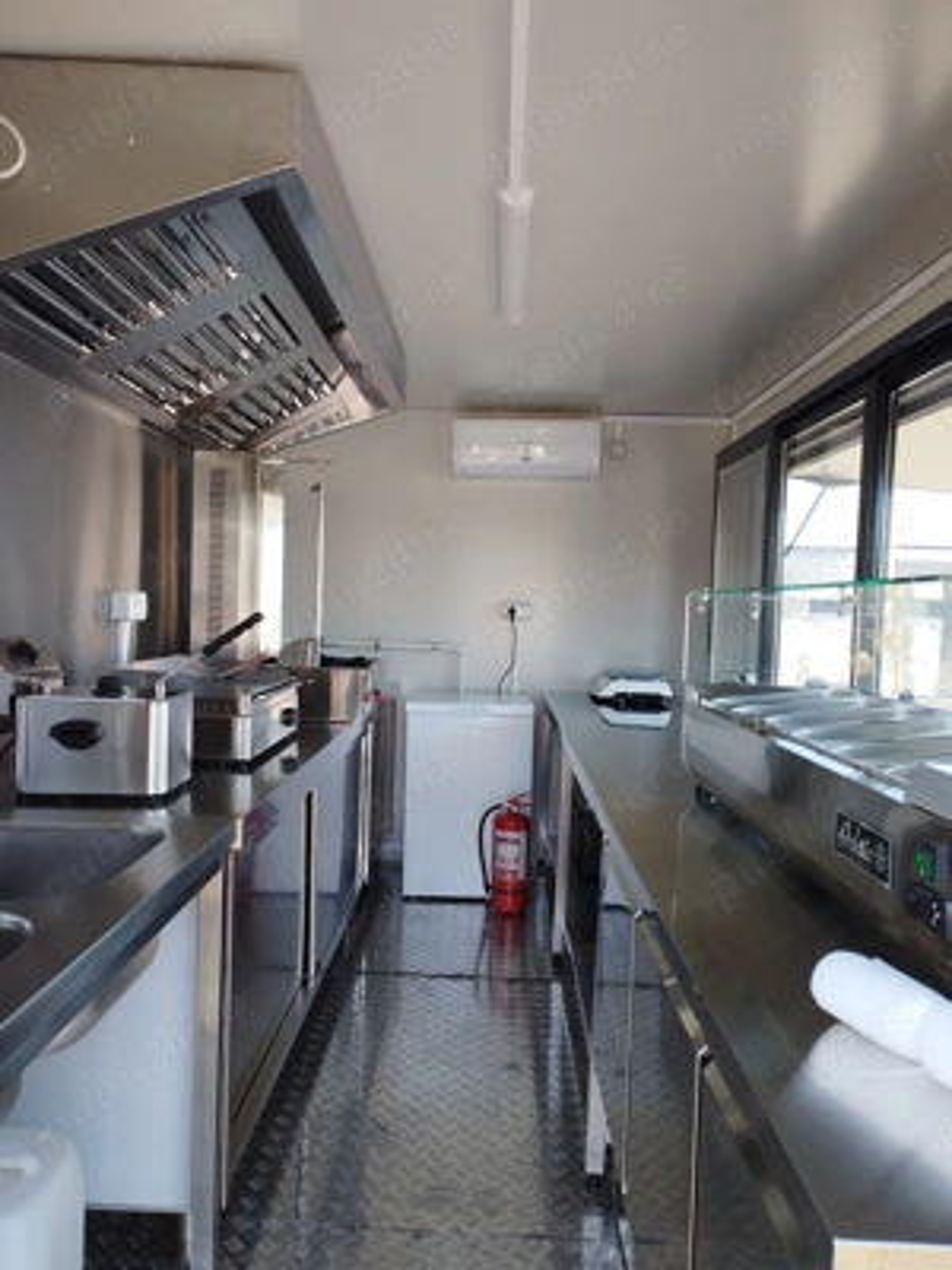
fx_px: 953
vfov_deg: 67.3
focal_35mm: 26
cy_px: 635
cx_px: 476
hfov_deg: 53.1
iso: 165
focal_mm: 6.24
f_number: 1.9
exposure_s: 1/100
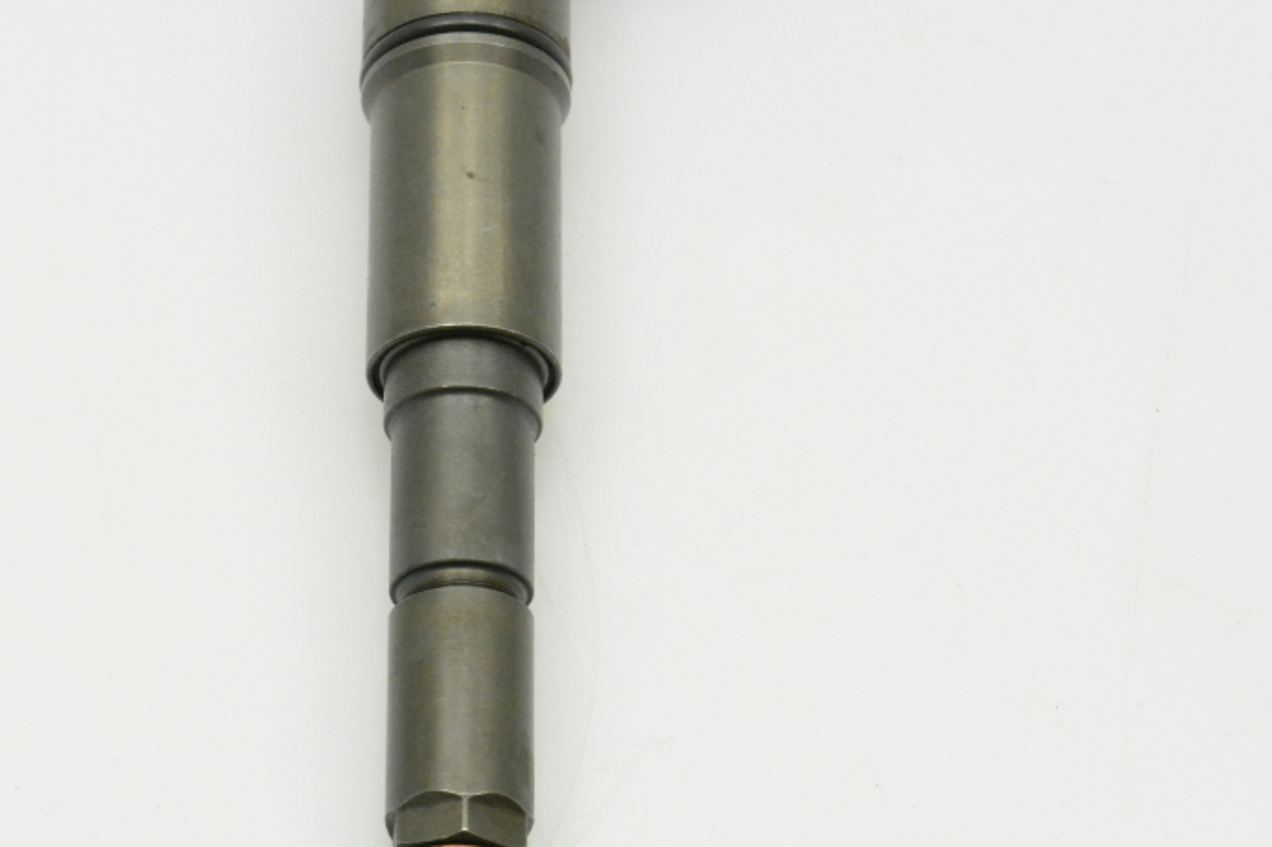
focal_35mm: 124
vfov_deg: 11.1
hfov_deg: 16.5
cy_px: 614
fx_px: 4371
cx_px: 417
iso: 6400
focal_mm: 55
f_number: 13
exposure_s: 1/640
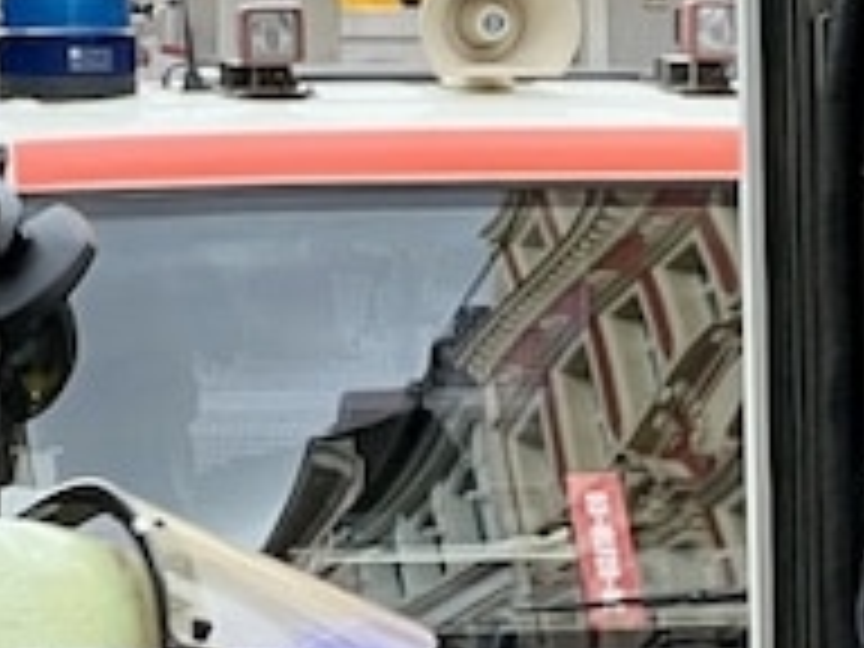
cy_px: 1431
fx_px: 10258
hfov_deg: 4.8
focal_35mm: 411
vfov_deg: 3.6
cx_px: 1251
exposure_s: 1/100
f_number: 2.8
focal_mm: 9
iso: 80
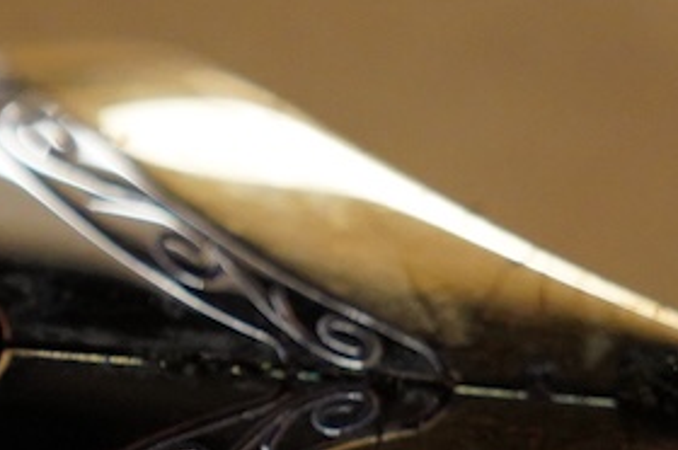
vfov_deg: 7.5
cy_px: 397
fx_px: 3405
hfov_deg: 11.1
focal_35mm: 181
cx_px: -226
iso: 2500
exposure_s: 1/200
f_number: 8
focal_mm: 30
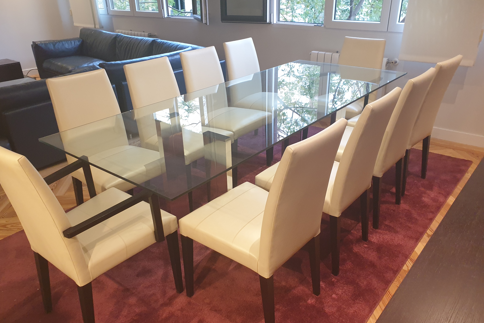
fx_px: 376
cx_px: 234
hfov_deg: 65.5
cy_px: 175
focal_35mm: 28
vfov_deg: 46.4
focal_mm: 4.3
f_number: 2.4
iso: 320
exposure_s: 1/25
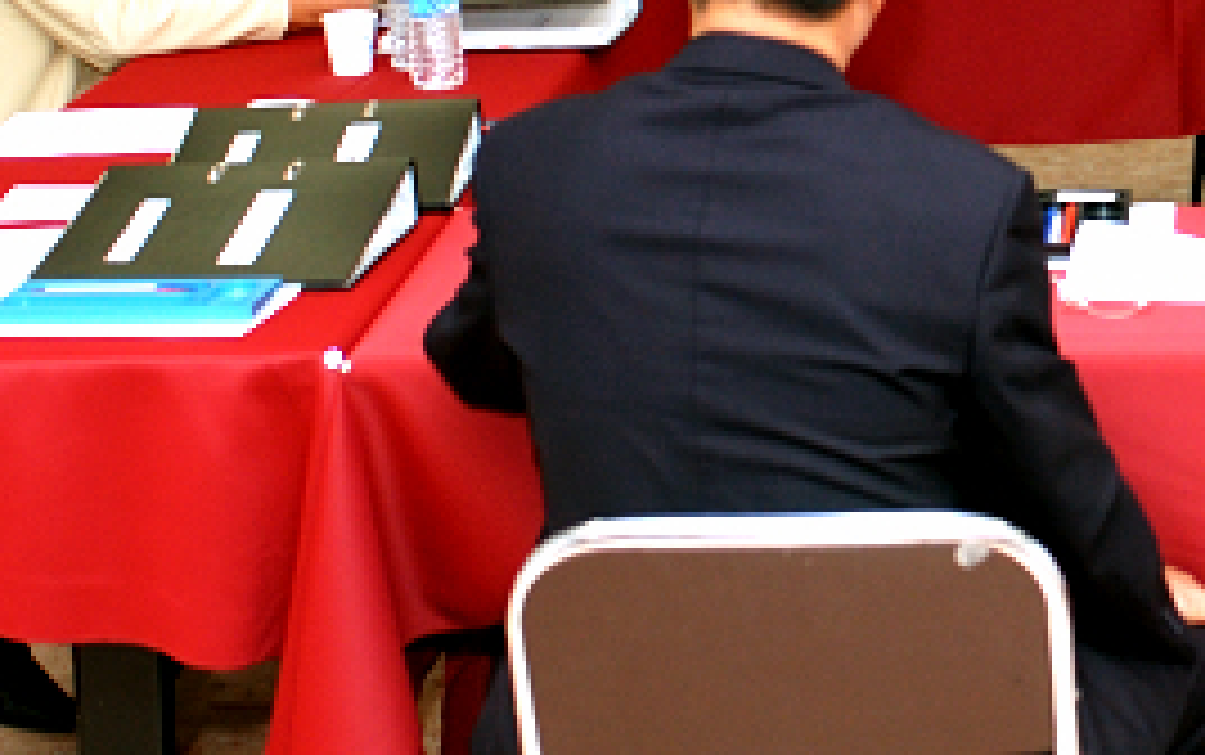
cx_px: 1416
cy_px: -65
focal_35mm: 102
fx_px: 3353
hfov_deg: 19.3
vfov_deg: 12.6
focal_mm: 28
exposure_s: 1/60
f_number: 3.5
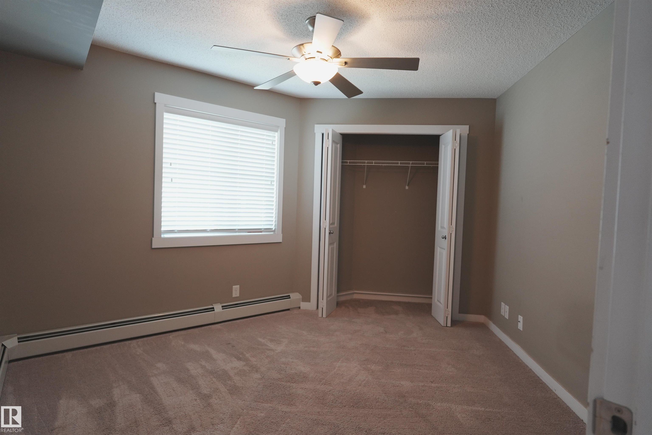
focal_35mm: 20
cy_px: 218
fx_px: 362
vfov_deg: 62.0
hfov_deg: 84.0
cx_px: 326
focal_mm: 20
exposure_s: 1/40
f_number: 4.5
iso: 1000
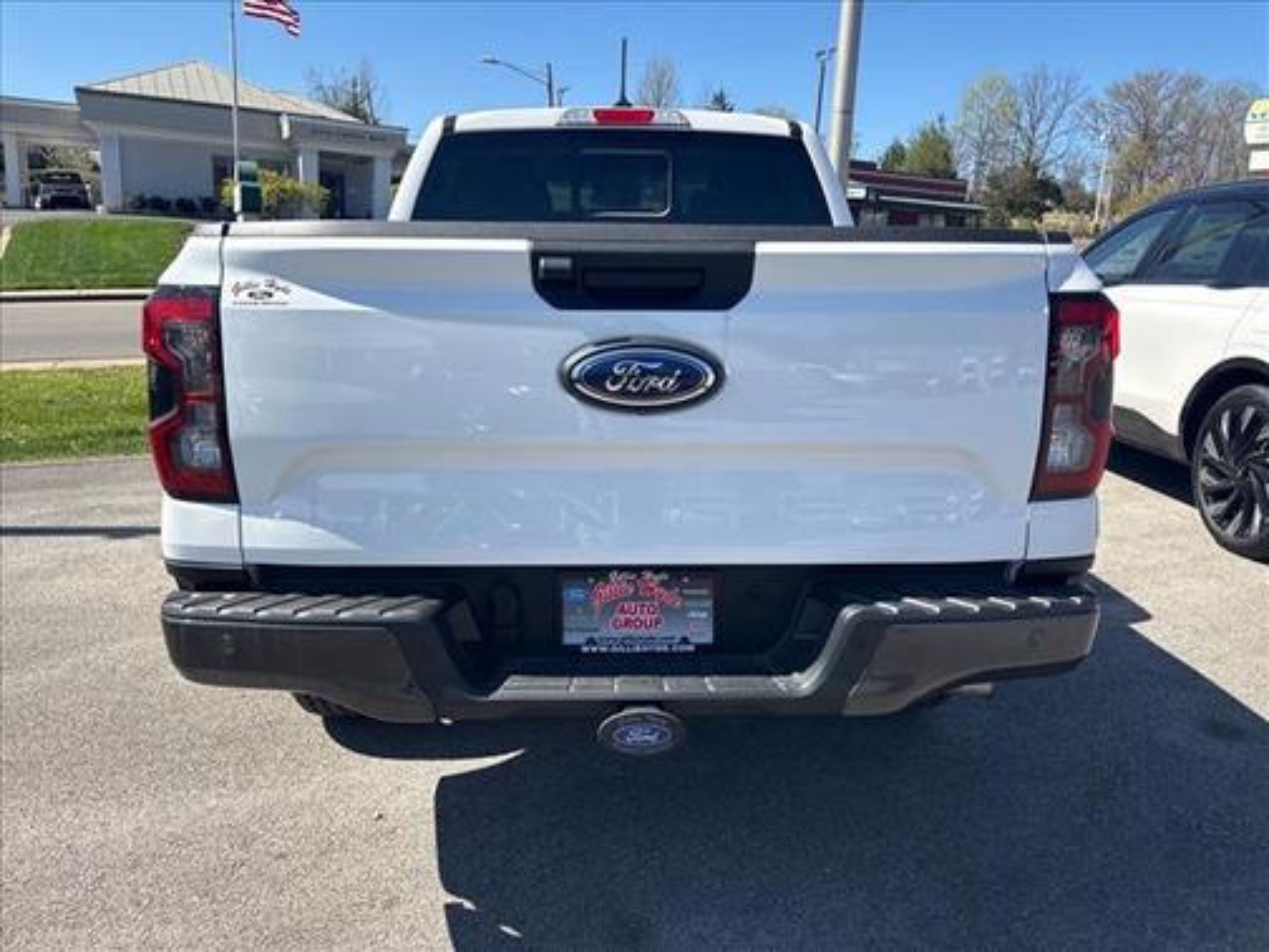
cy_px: 476
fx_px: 953
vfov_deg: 53.1
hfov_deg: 67.3
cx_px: 634
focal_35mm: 26
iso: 50
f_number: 1.6
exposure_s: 1/2451
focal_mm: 5.96
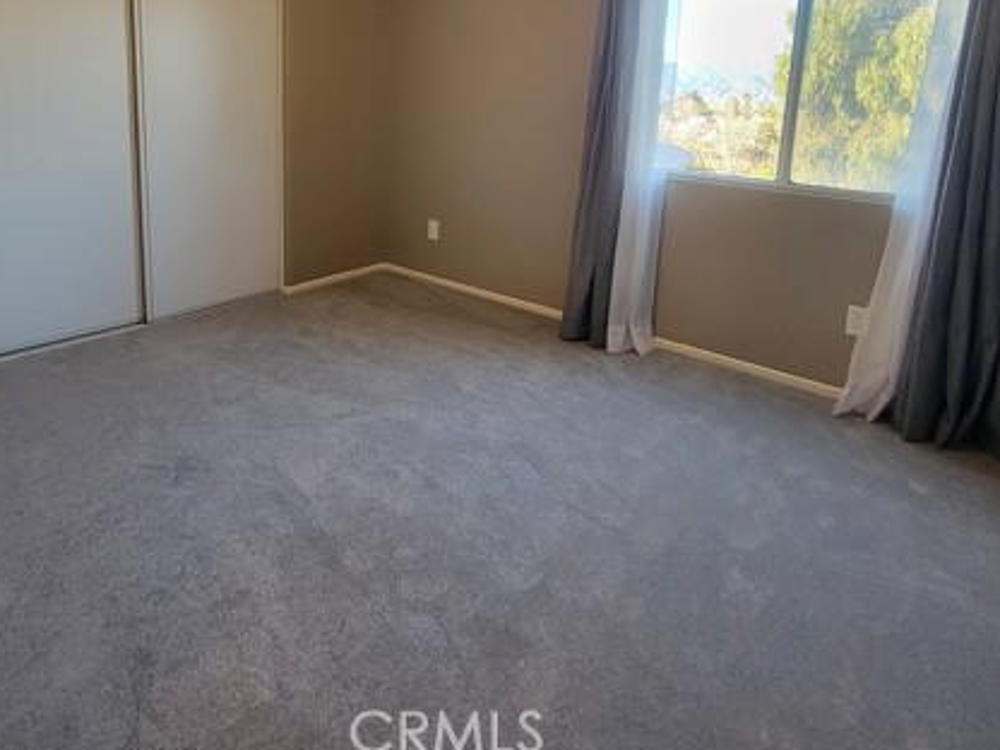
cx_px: 486
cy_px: 190
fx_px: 578
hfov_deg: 81.7
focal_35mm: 20
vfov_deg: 62.3
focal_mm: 2.2
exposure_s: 1/60
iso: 200
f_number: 2.2
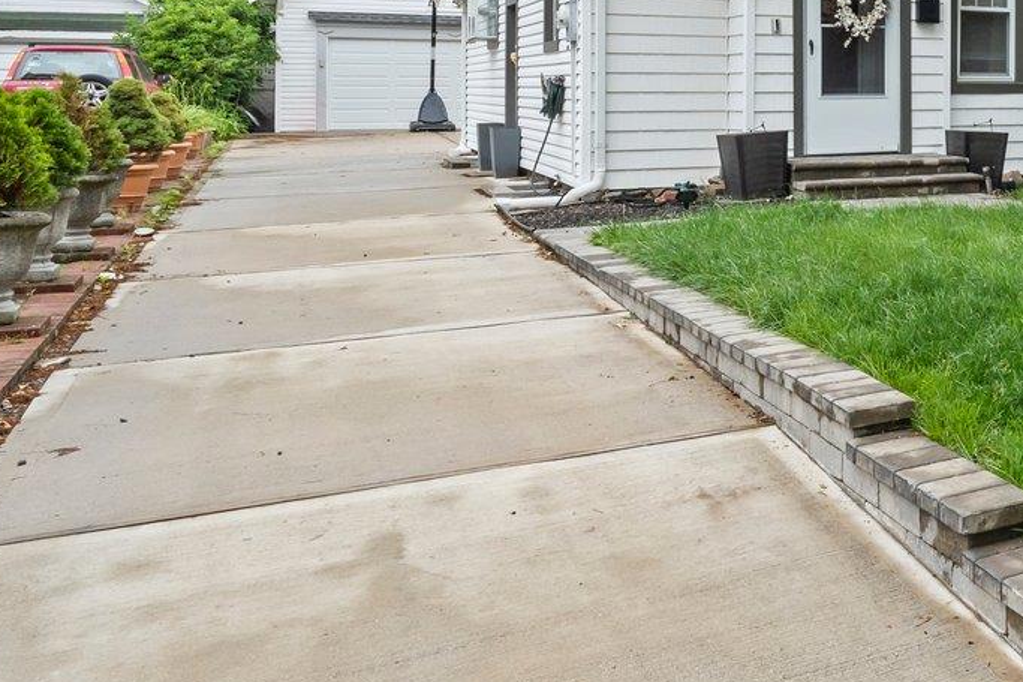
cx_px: 1176
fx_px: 1193
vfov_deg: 30.7
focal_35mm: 42
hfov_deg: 37.3
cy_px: 94
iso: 800
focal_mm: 14
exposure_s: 1/250
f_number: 10
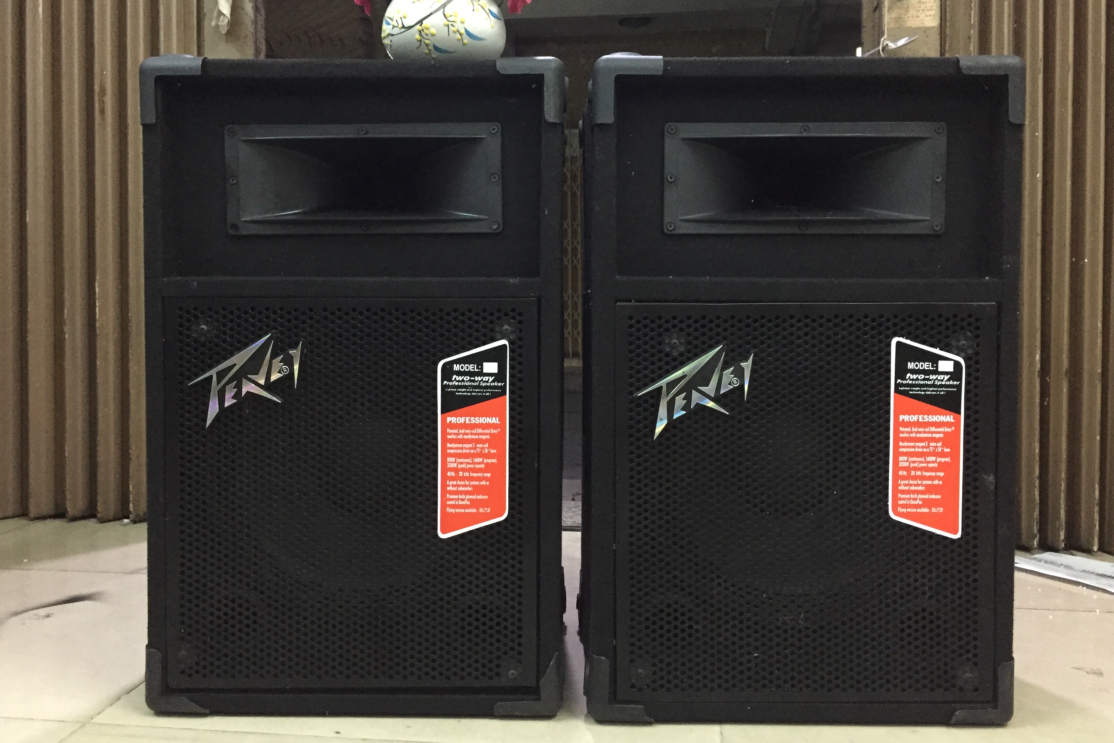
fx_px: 959
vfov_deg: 42.3
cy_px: 338
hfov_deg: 60.3
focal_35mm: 31
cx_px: 544
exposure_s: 1/17
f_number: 2.2
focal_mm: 4.15
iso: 320
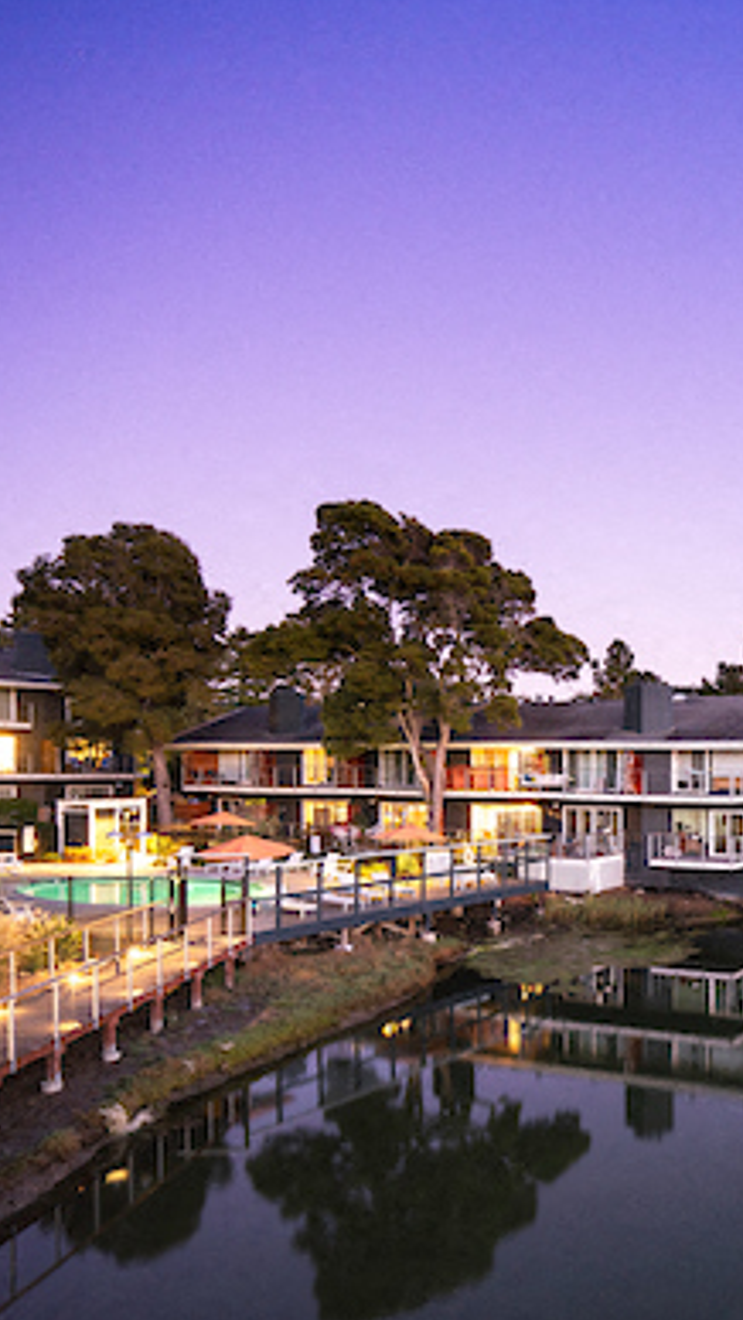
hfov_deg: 36.9
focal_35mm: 26
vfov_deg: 71.9
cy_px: 645
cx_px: 832
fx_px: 910
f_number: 4.5
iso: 400
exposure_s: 1.6
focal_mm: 16
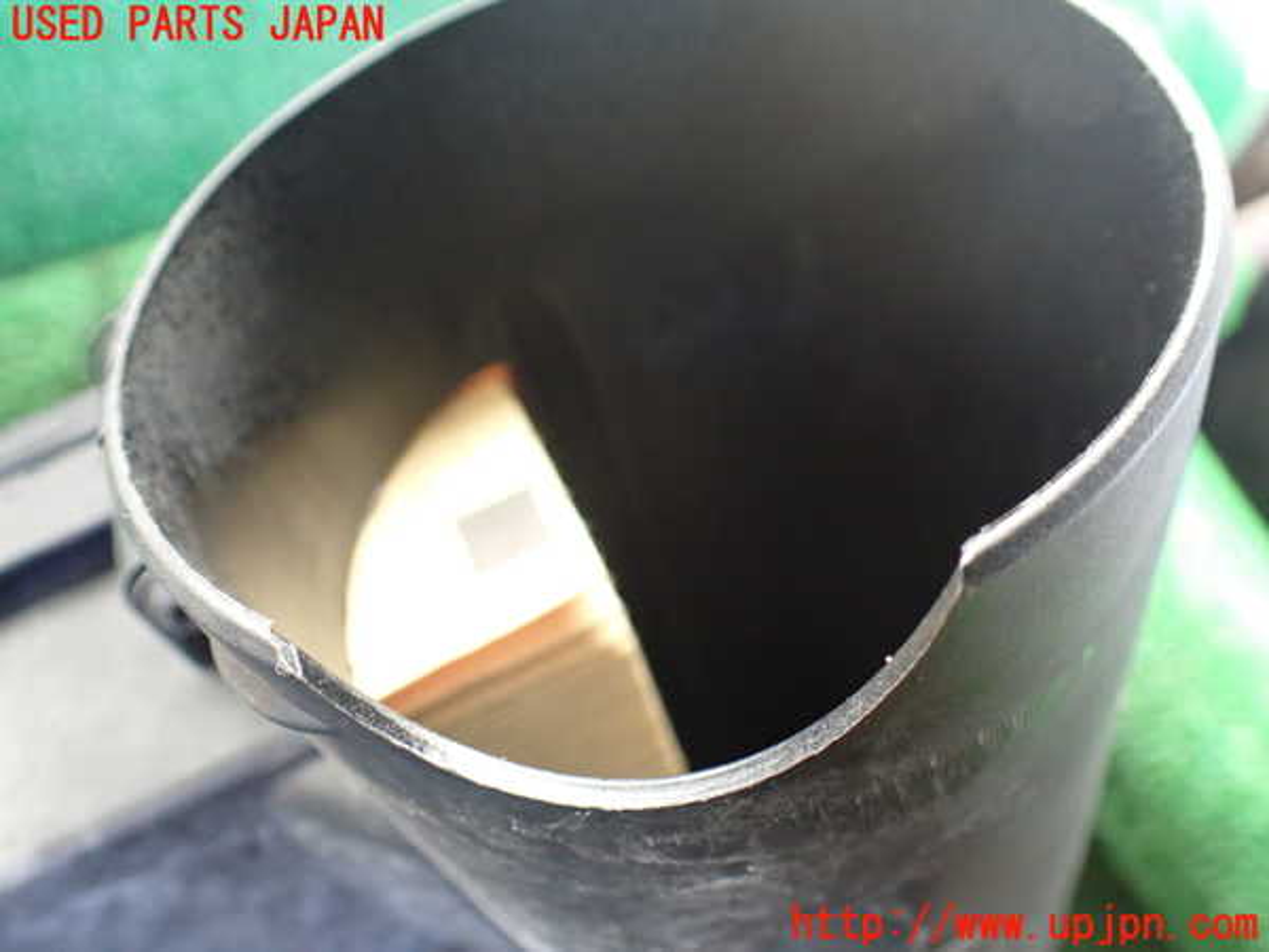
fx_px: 1100
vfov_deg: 46.8
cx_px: 634
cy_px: 476
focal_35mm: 30
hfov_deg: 60.0
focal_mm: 5.4
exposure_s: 1/125
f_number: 2.3
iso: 800
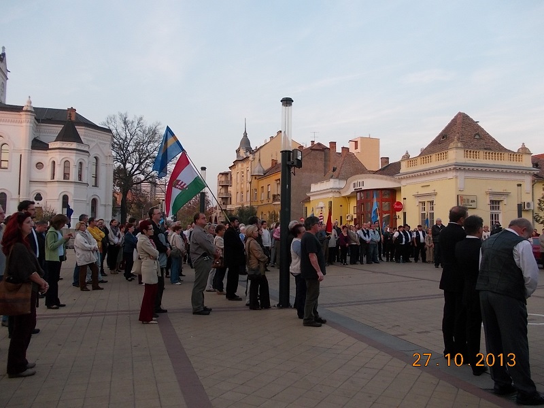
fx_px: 440
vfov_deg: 49.7
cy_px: 204
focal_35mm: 28
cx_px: 272
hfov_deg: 63.4
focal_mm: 4
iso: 80
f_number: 2.7
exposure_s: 1/125
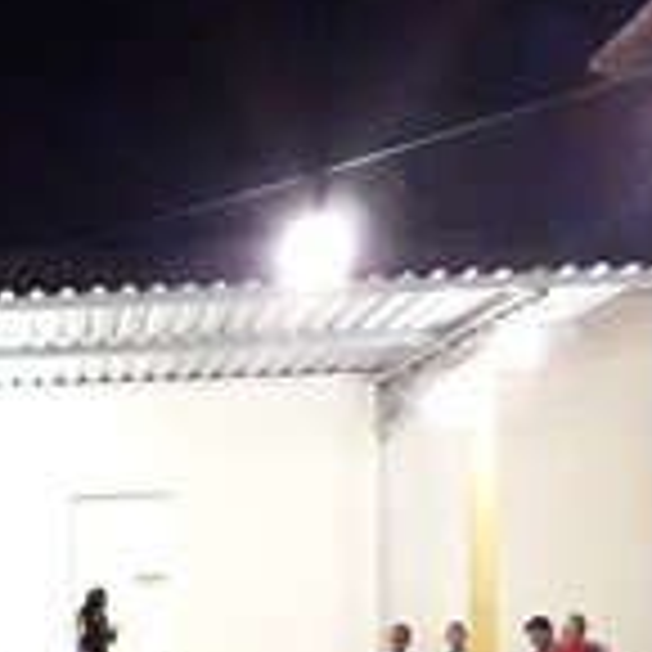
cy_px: 760
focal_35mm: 109
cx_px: -243
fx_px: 2323
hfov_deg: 15.1
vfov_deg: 15.5
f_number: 1.9
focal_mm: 3.7
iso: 640
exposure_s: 1/20
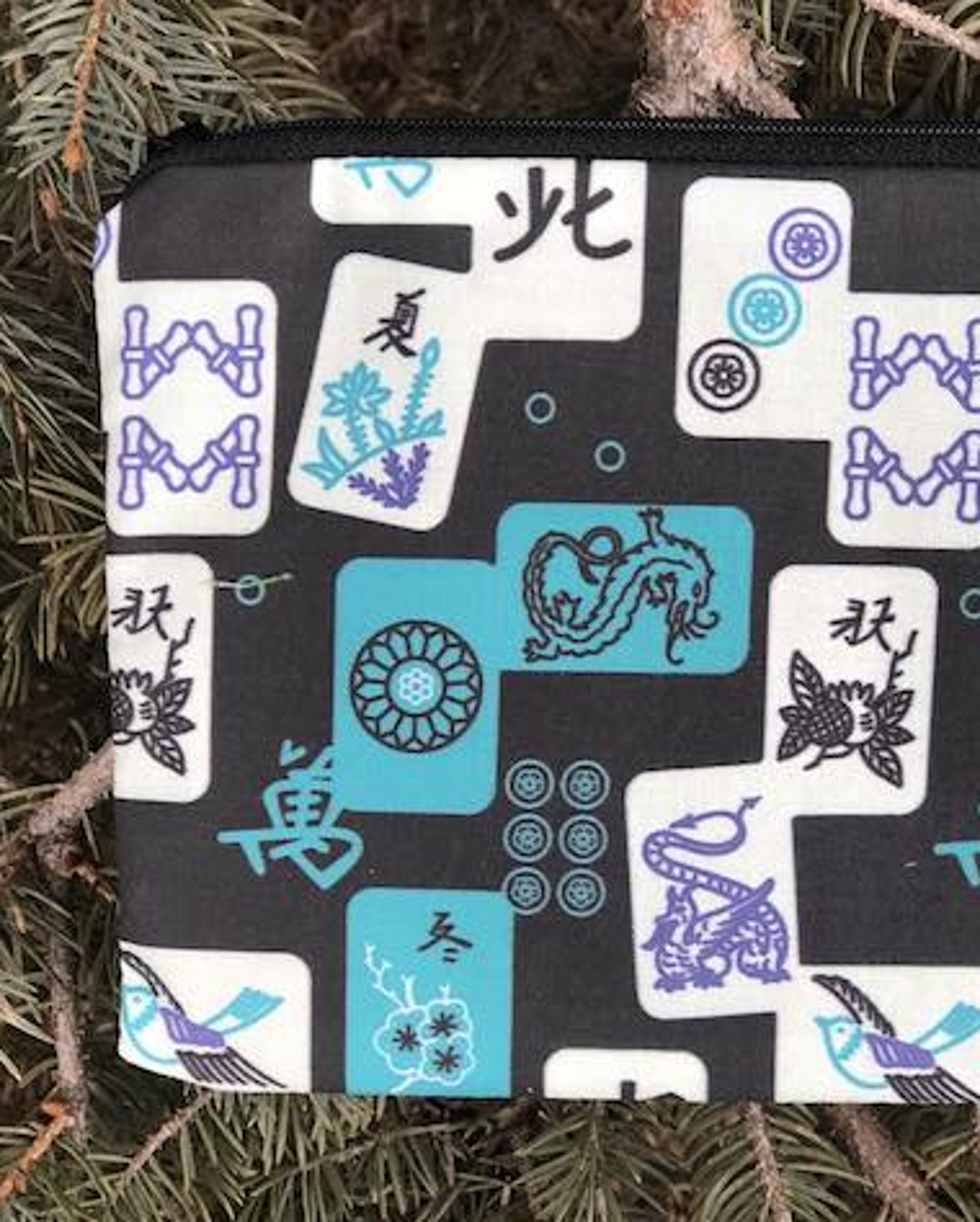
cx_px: 776
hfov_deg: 20.2
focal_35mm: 75
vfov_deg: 25.4
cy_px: 612
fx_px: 2716
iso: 100
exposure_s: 1/30
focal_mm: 6.6
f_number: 2.8
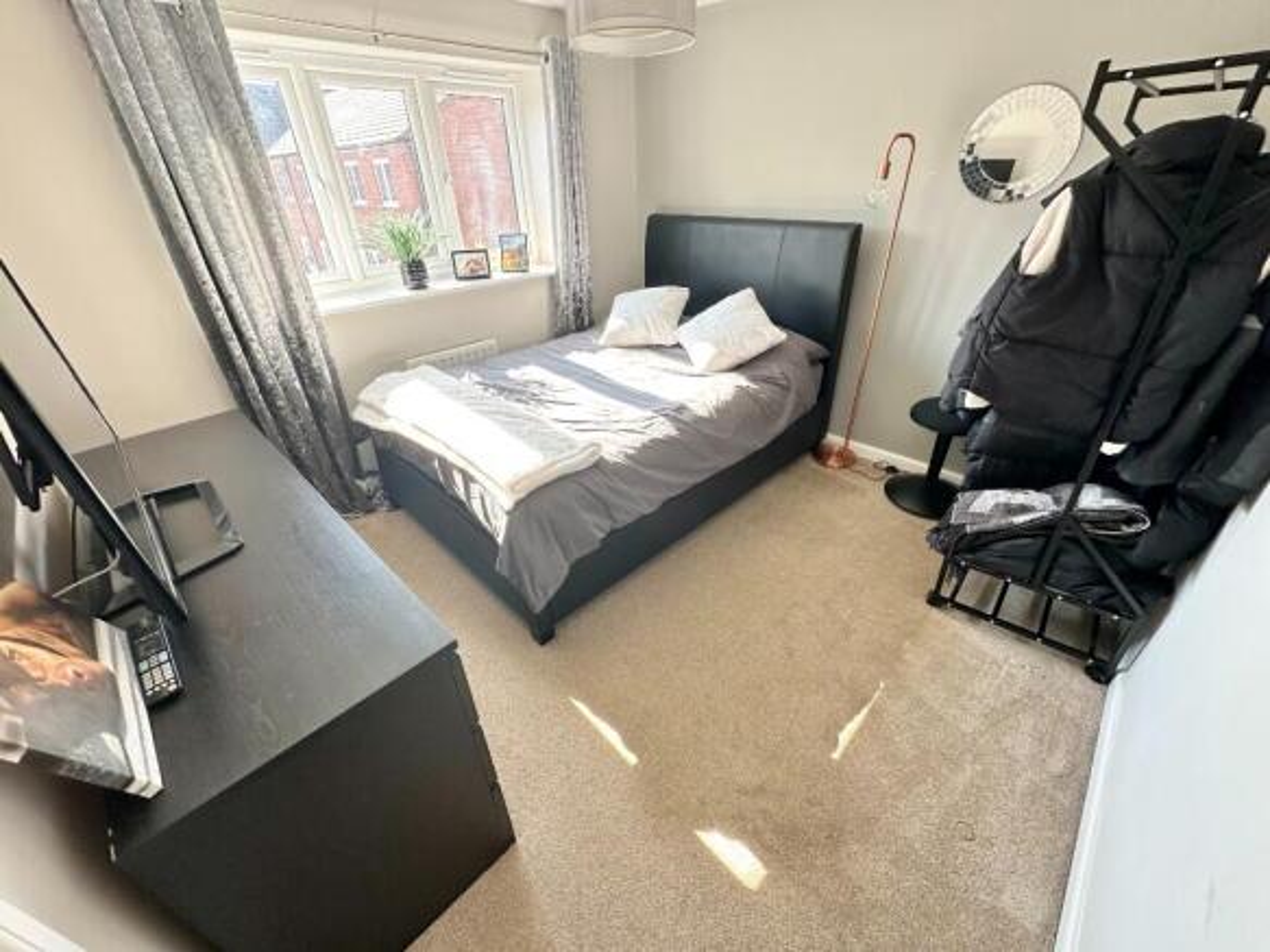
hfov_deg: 102.1
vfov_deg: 85.7
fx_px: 514
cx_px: 635
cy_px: 476
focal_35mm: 14
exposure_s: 1/99
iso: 100
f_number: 2.2
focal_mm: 2.22
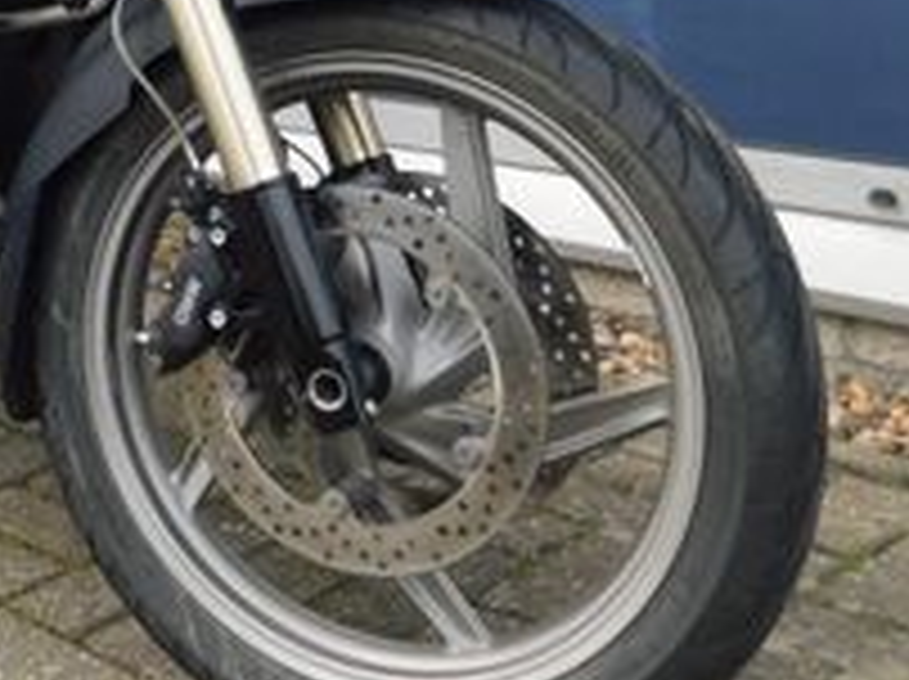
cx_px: -189
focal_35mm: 73
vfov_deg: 19.0
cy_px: -144
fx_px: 1915
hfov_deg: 24.2
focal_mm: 4
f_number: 3
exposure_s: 1/320
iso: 125
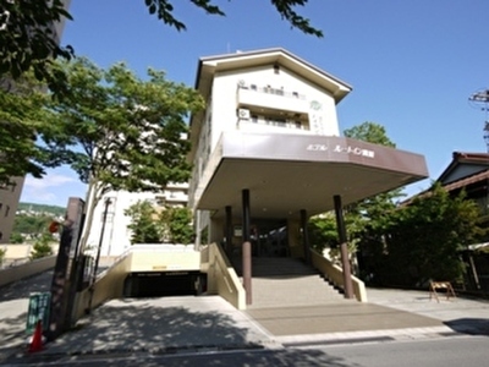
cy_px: 184
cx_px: 244
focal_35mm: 18
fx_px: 254
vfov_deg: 71.6
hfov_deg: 87.8
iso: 100
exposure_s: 1/200
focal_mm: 9
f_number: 7.1
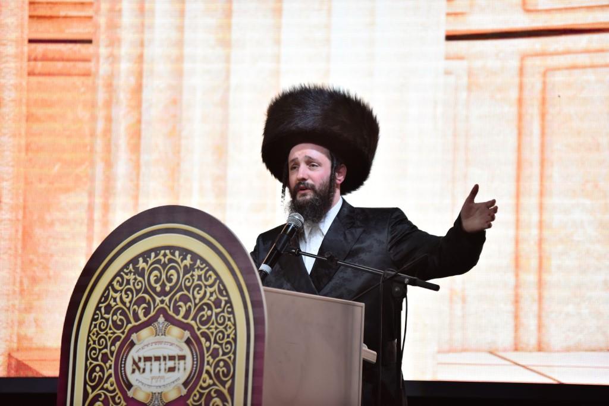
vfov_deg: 7.4
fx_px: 3130
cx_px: 304
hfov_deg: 11.1
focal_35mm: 185
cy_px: 203
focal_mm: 185
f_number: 2.8
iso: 500
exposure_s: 1/250
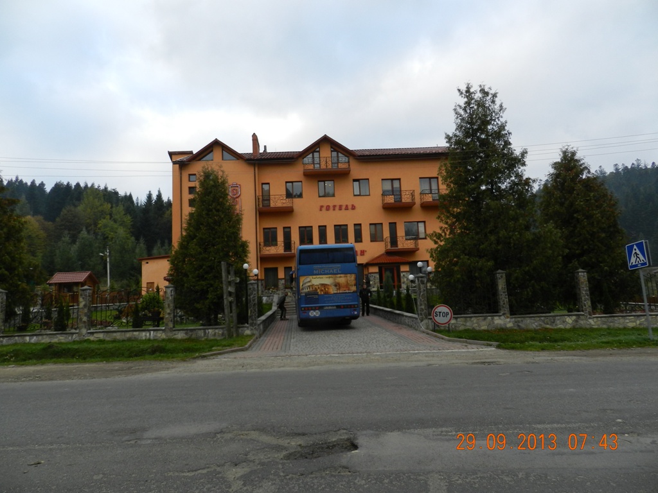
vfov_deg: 58.9
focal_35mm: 23
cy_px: 246
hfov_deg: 73.9
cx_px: 329
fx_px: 437
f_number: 3.4
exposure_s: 1/250
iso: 160
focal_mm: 4
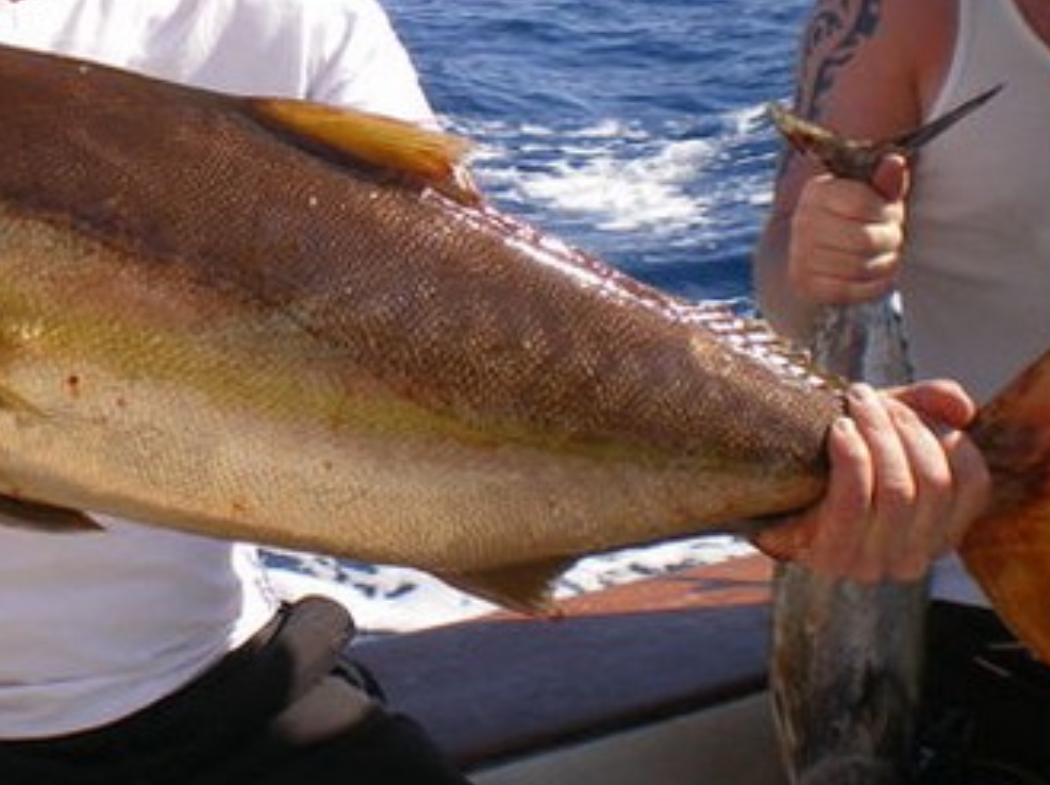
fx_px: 2091
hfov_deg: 27.6
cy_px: 86
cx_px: 211
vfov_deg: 20.8
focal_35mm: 69
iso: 50
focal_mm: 6.3
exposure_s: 1/400
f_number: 4.6
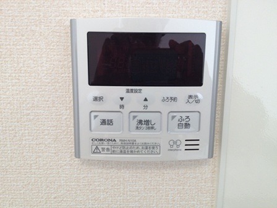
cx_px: 138
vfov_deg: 40.7
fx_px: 280
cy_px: 104
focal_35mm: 35
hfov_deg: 52.6
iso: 64
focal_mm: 4.28
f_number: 2.4
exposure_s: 1/20
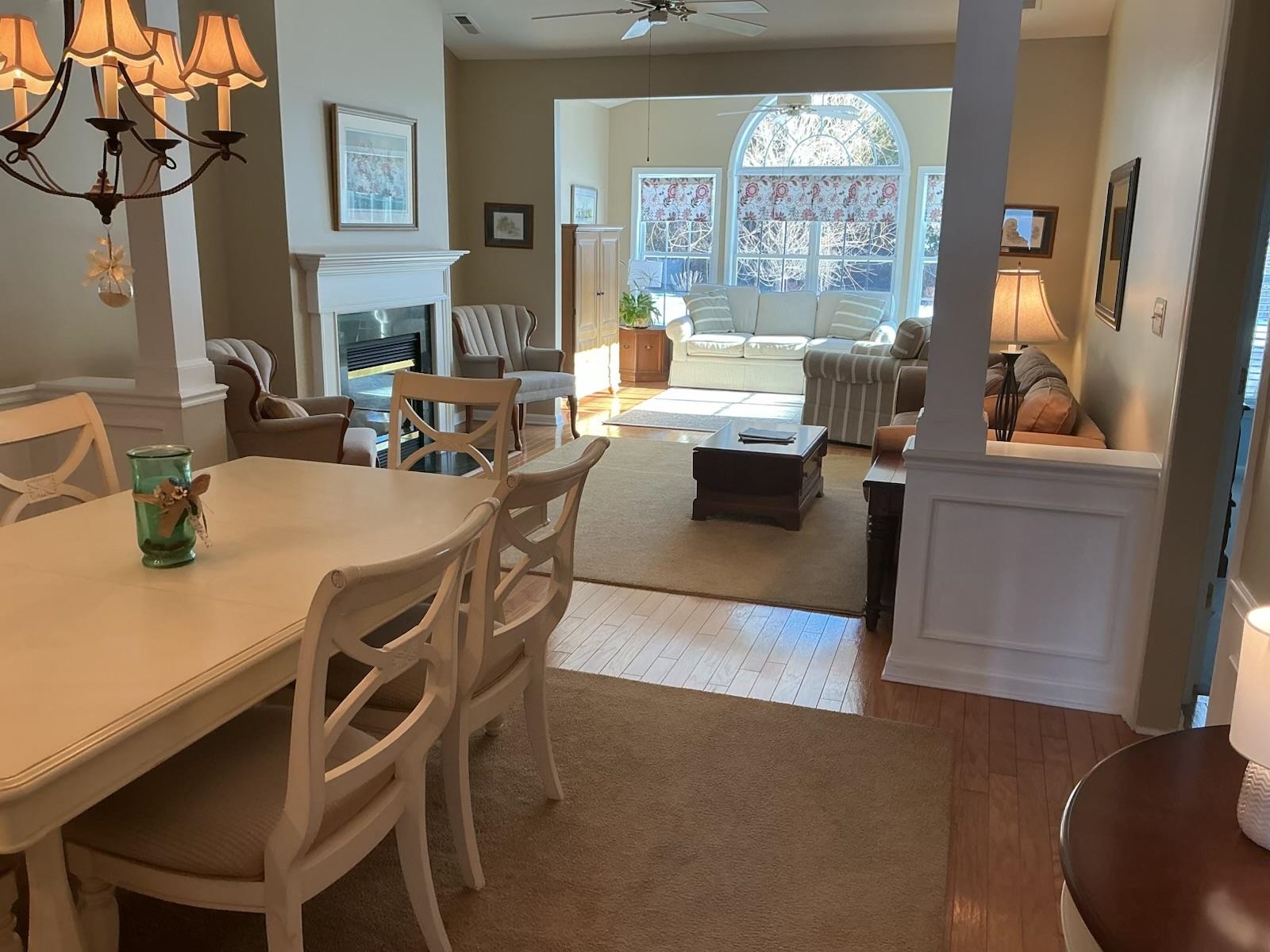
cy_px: 476
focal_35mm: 29
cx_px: 635
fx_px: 1064
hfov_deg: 61.7
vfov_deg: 48.2
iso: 50
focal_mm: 3
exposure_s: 1/60
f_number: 1.8
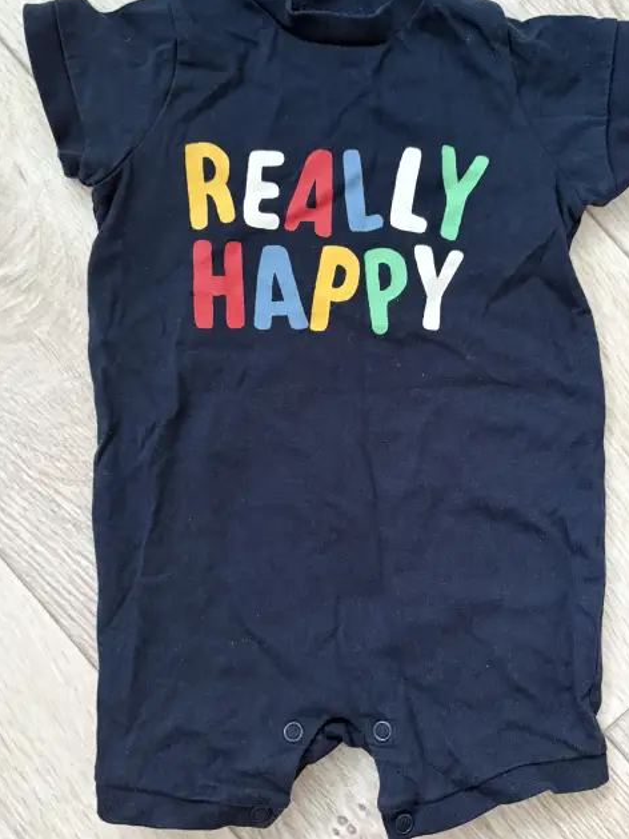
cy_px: 423
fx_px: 751
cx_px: 350
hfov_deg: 45.4
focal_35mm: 31
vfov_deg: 58.3
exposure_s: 1/60
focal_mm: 5.96
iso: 500
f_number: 1.6
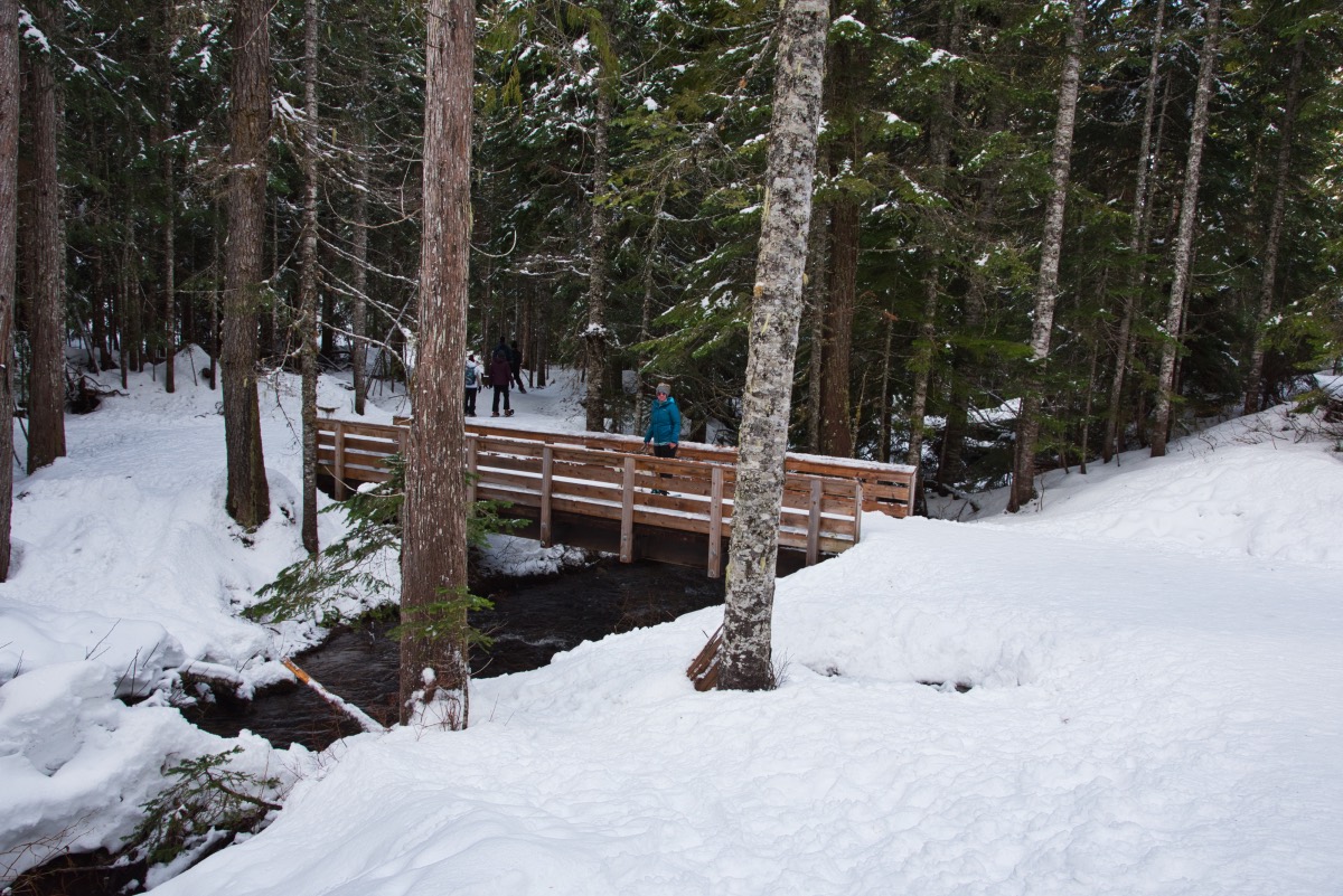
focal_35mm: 31
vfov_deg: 42.4
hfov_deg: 60.3
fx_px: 1157
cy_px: 448
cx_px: 672
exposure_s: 1/160
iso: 400
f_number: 10
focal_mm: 31
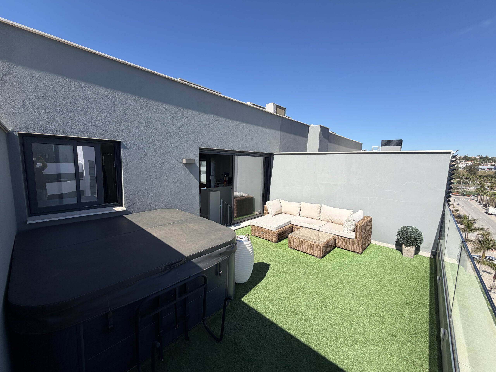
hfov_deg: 102.1
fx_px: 201
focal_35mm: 14
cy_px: 186
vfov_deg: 85.7
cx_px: 248
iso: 25
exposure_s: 1/770
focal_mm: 2.22
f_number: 2.2
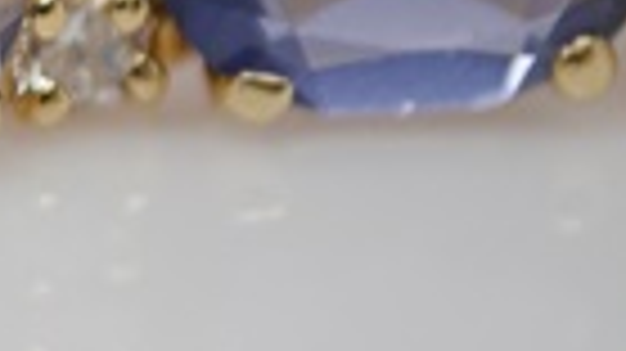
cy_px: -104
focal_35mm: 338
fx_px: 5607
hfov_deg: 6.2
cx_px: -626
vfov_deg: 3.6
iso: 400
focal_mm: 50
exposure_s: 1/80
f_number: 5.6
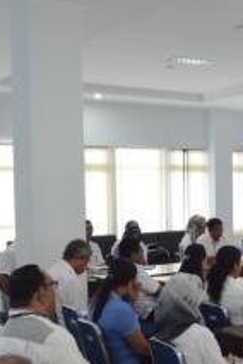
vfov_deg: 31.8
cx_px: 270
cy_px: 216
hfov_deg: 20.5
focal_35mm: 63
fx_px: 638
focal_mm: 20
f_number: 5.6
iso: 4000
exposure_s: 1/125
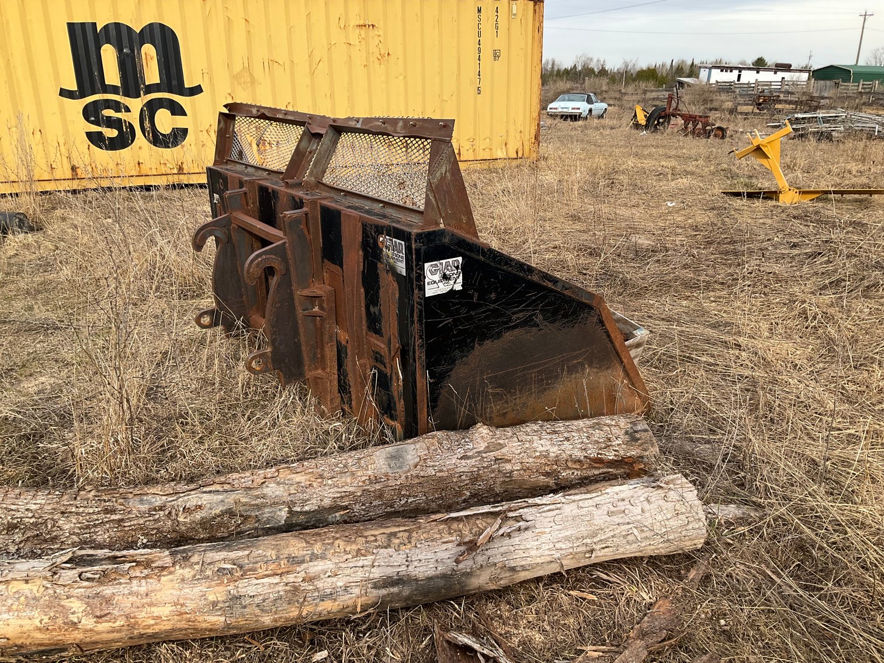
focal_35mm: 29
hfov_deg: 61.7
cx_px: 442
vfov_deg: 48.2
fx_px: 741
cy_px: 332
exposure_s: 1/657
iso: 25
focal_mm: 3
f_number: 1.8
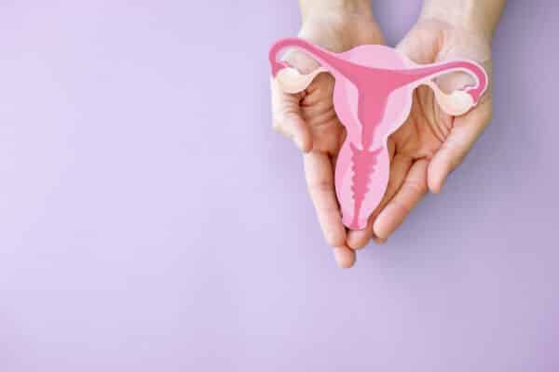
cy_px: 186
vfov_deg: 43.6
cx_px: 280
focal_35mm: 30
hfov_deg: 61.9
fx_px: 466
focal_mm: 30
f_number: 4
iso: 160
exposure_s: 1/100
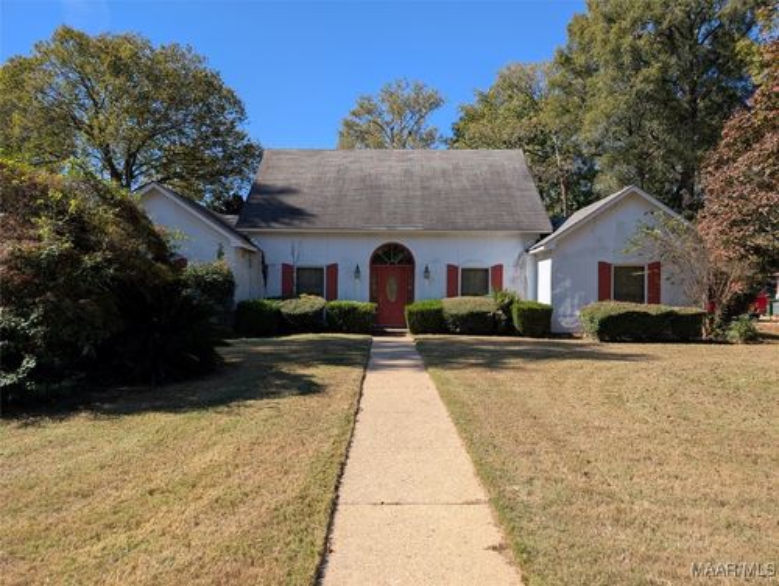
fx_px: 541
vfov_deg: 56.9
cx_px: 390
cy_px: 293
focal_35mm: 24
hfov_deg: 71.5
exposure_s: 1/818
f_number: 1.68
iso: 20
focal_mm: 6.9
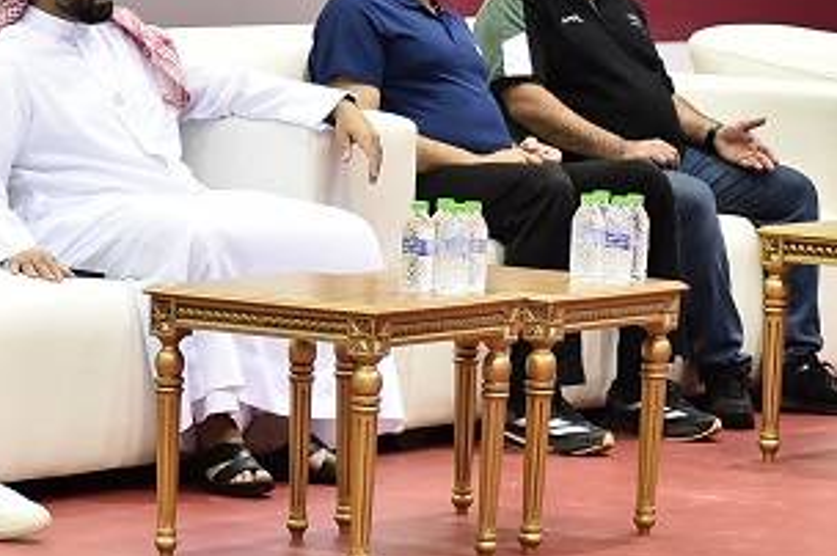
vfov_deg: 5.2
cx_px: 22
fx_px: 6108
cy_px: 209
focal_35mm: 263
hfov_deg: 7.8
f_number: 2.8
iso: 2500
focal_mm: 80
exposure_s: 1/320
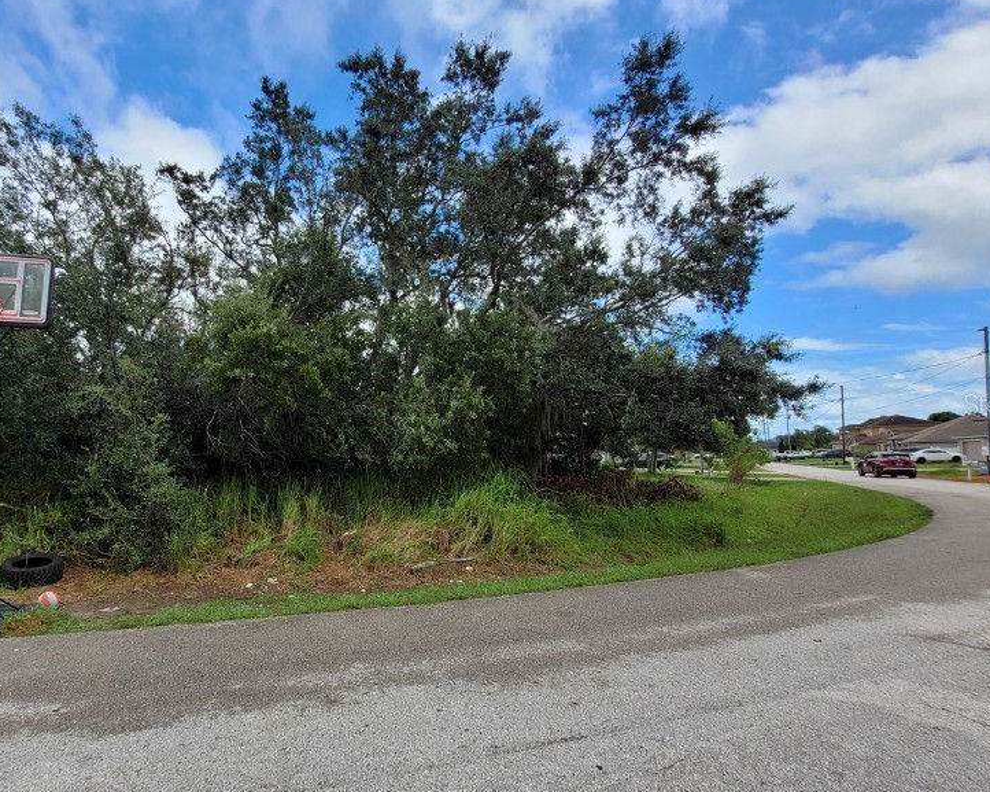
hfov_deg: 85.2
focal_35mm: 18
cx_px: 391
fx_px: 527
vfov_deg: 73.8
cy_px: 404
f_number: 2.2
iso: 40
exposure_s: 1/1154
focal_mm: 1.74
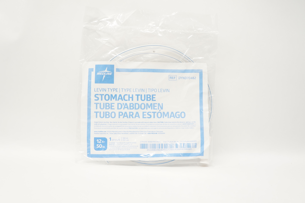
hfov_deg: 62.0
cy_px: 102
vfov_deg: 43.5
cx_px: 152
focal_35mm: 30
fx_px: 254
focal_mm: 20
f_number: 7.1
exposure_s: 1/40
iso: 800
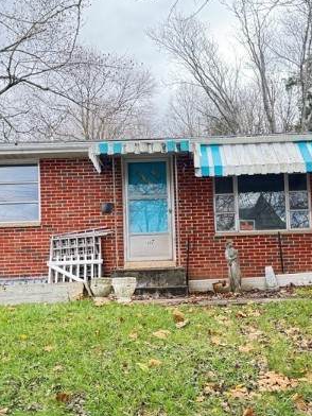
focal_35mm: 47
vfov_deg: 40.4
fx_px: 565
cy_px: 232
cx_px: 151
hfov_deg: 30.9
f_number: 1.78
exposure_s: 1/264
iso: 80
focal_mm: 6.76
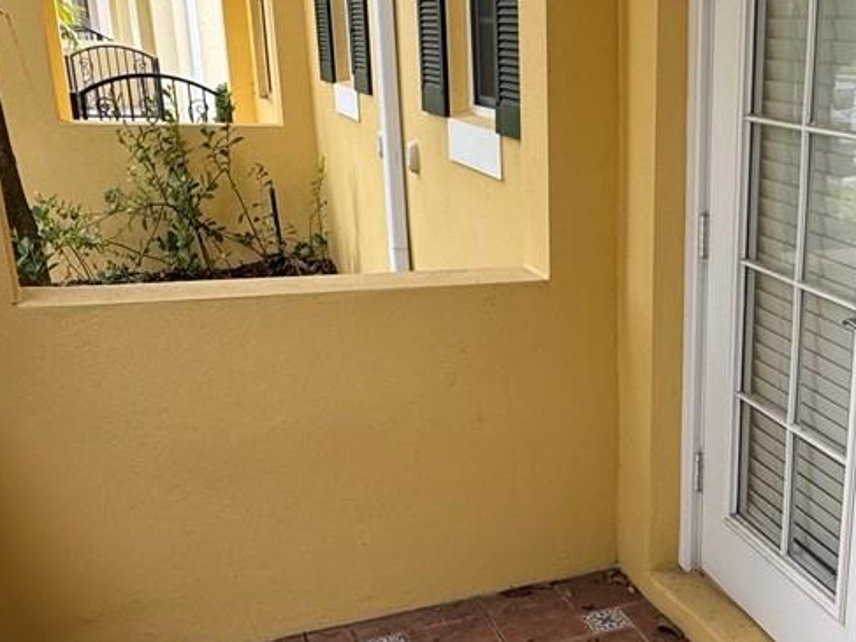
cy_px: 447
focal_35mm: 46
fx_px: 1137
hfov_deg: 38.3
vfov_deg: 31.2
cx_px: 777
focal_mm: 2.22
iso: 40
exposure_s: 1/170
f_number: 2.2
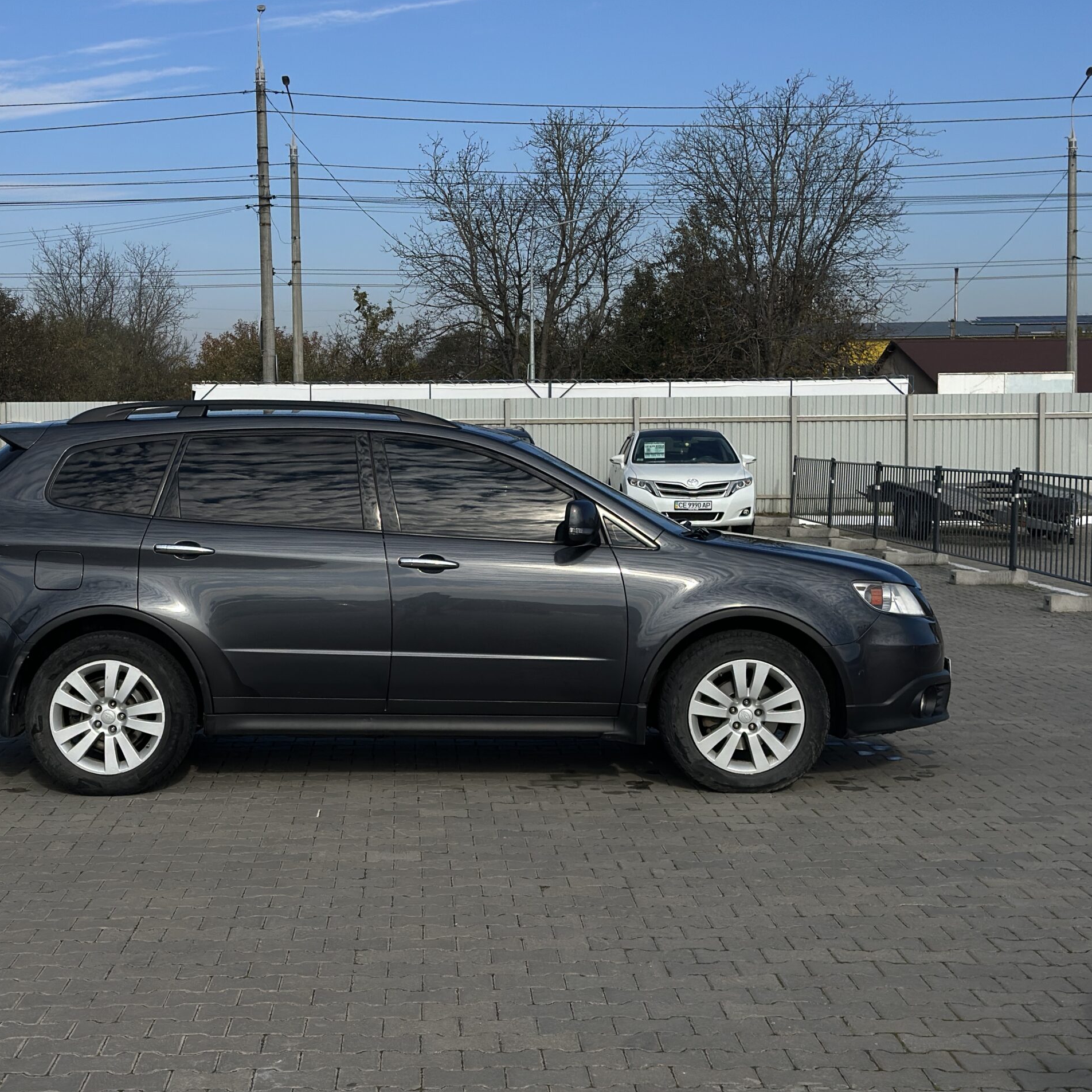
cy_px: 547
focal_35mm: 57
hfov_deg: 29.9
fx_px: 2034
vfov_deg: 30.0
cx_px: 418
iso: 100
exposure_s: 1/9804
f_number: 1.78
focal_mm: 6.86
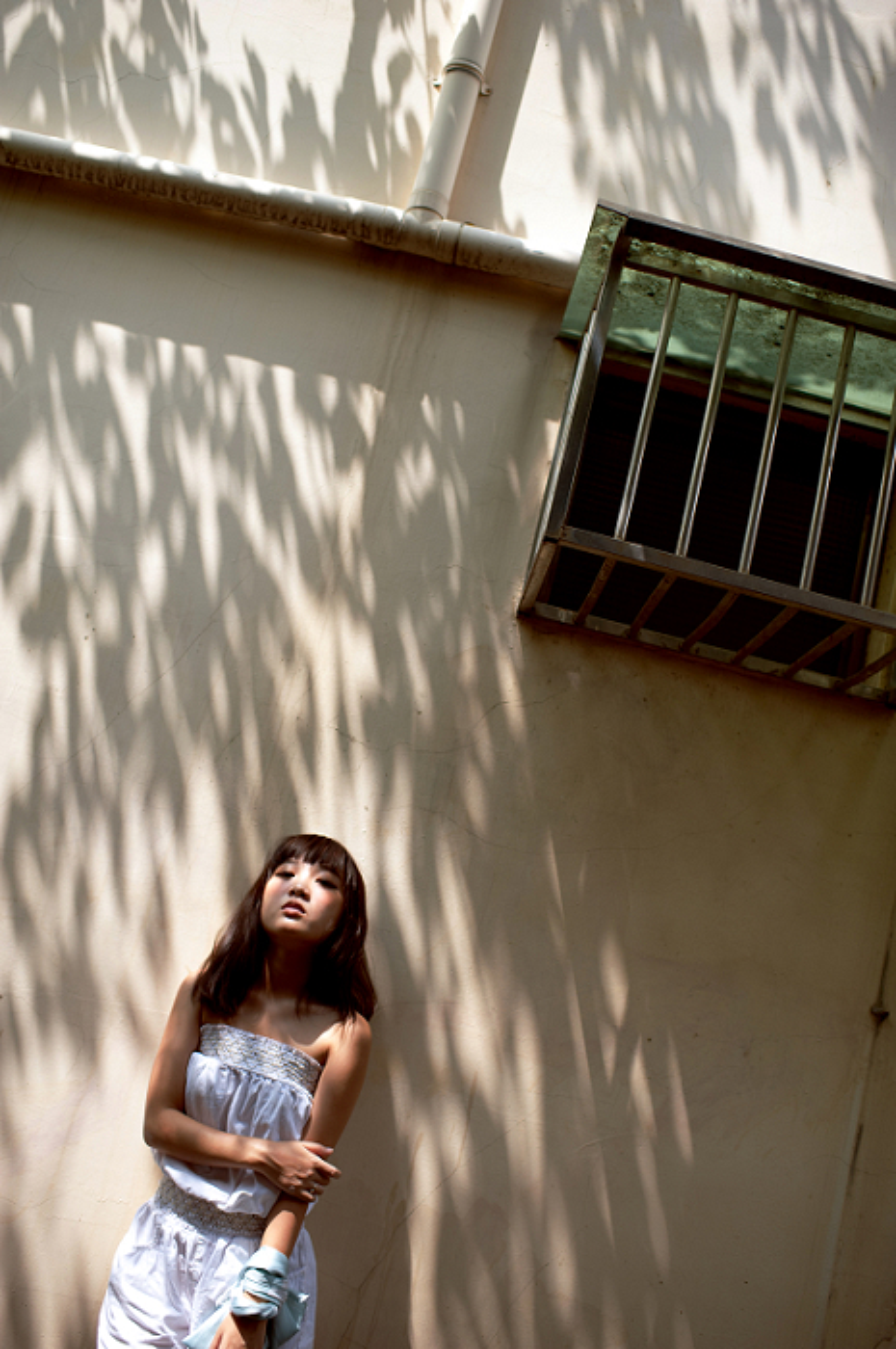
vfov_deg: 54.5
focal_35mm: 35
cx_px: 448
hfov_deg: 37.8
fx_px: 1310
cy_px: 674
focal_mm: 35
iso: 200
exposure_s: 1/1600
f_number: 2.2
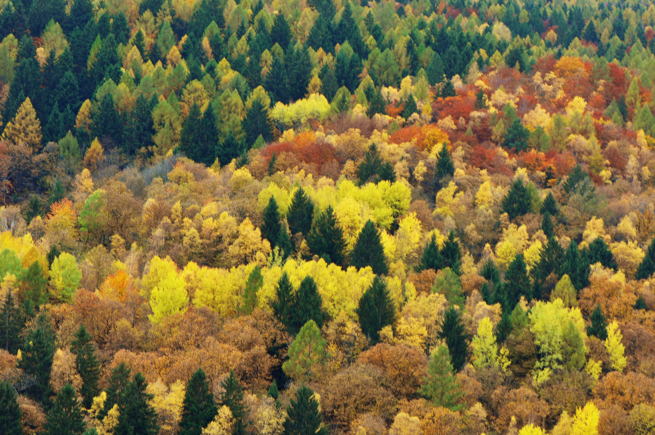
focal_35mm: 158
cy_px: 218
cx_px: 328
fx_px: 2862
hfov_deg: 13.1
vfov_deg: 8.7
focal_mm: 105
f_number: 5.6
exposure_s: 1/125
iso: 360
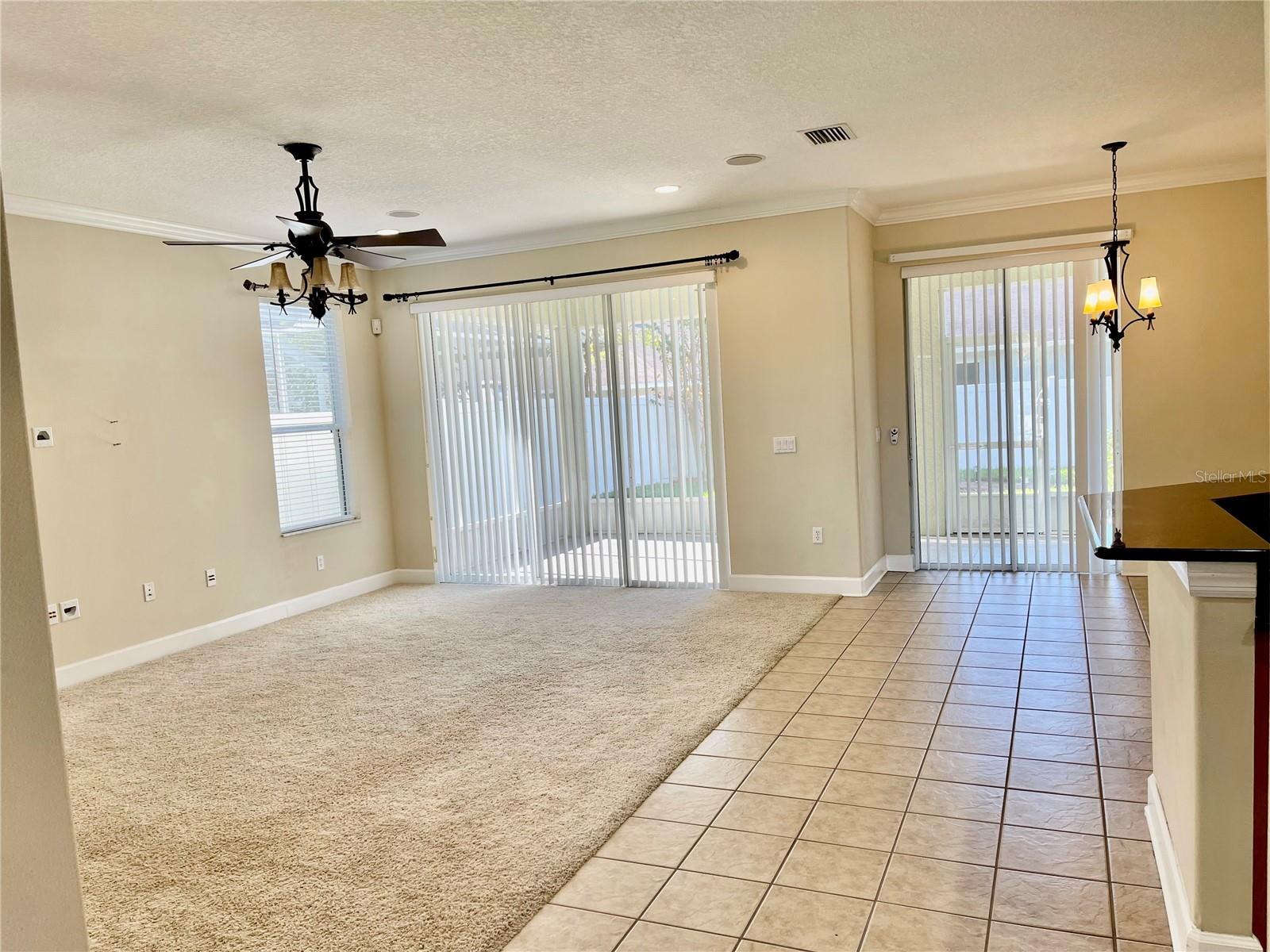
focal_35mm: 26
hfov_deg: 67.3
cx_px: 635
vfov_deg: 53.1
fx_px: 954
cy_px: 476
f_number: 1.6
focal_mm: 5.1
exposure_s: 1/120
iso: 40
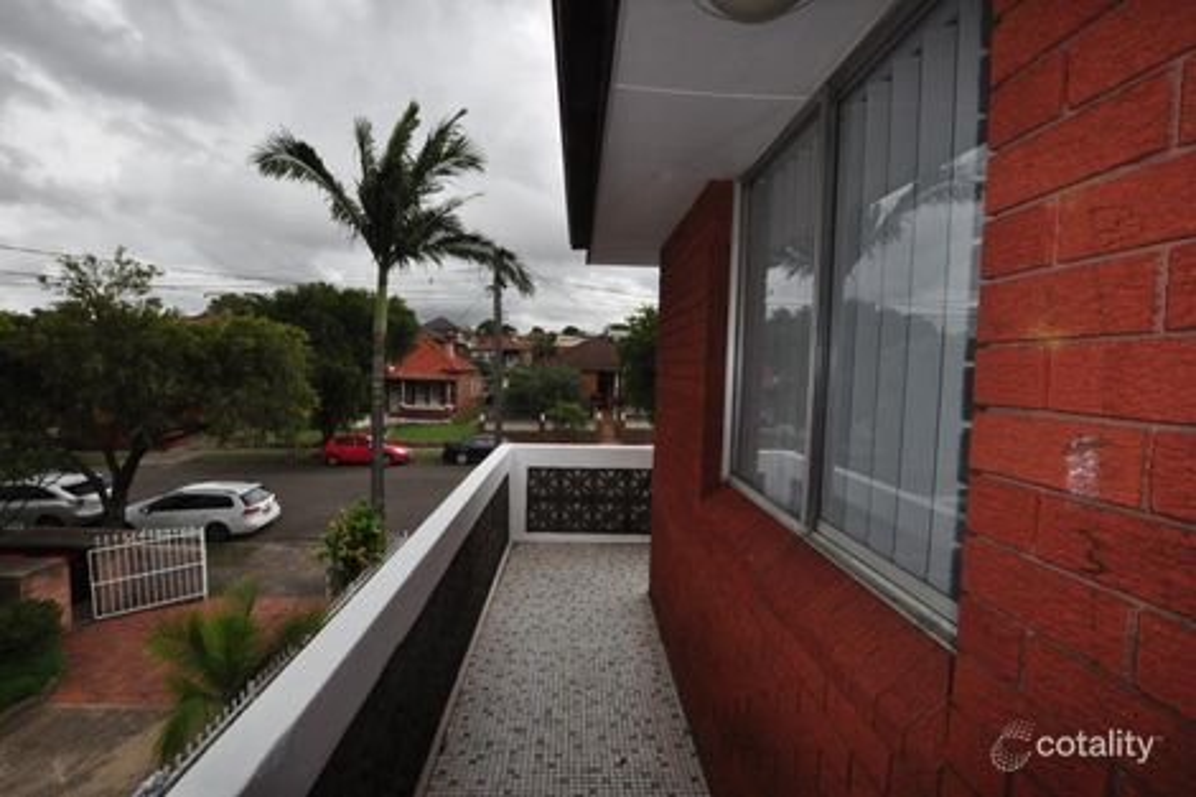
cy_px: 398
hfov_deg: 100.4
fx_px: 498
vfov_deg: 77.3
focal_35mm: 15
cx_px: 598
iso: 640
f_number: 18
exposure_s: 1/200
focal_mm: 10
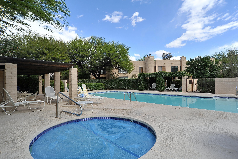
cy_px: 80
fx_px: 119
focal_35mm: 18
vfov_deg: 67.3
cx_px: 119
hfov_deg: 90.0
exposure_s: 1/320
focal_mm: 18
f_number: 11
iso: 320
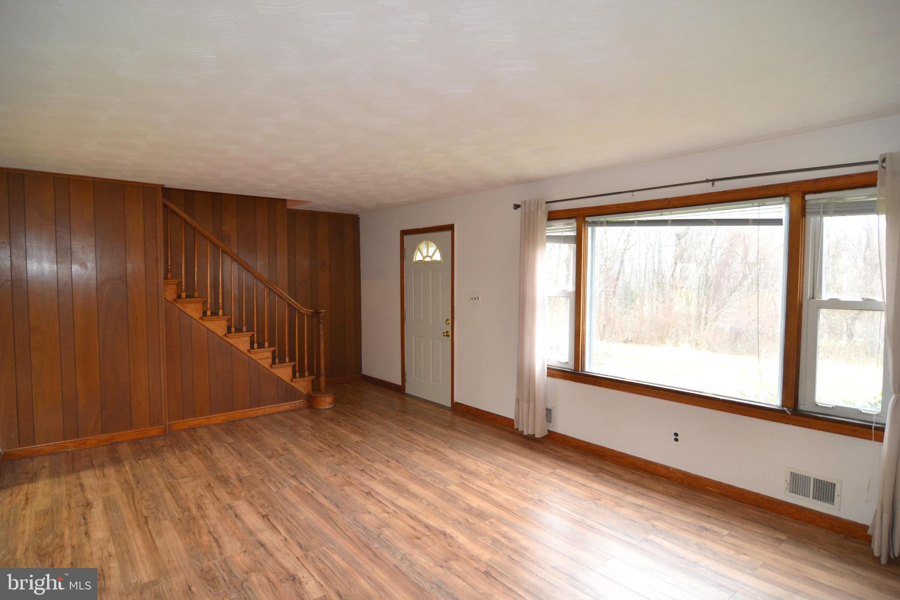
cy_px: 300
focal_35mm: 18
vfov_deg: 67.4
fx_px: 450
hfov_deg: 90.0
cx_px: 450
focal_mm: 12
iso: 640
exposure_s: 1/60
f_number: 4
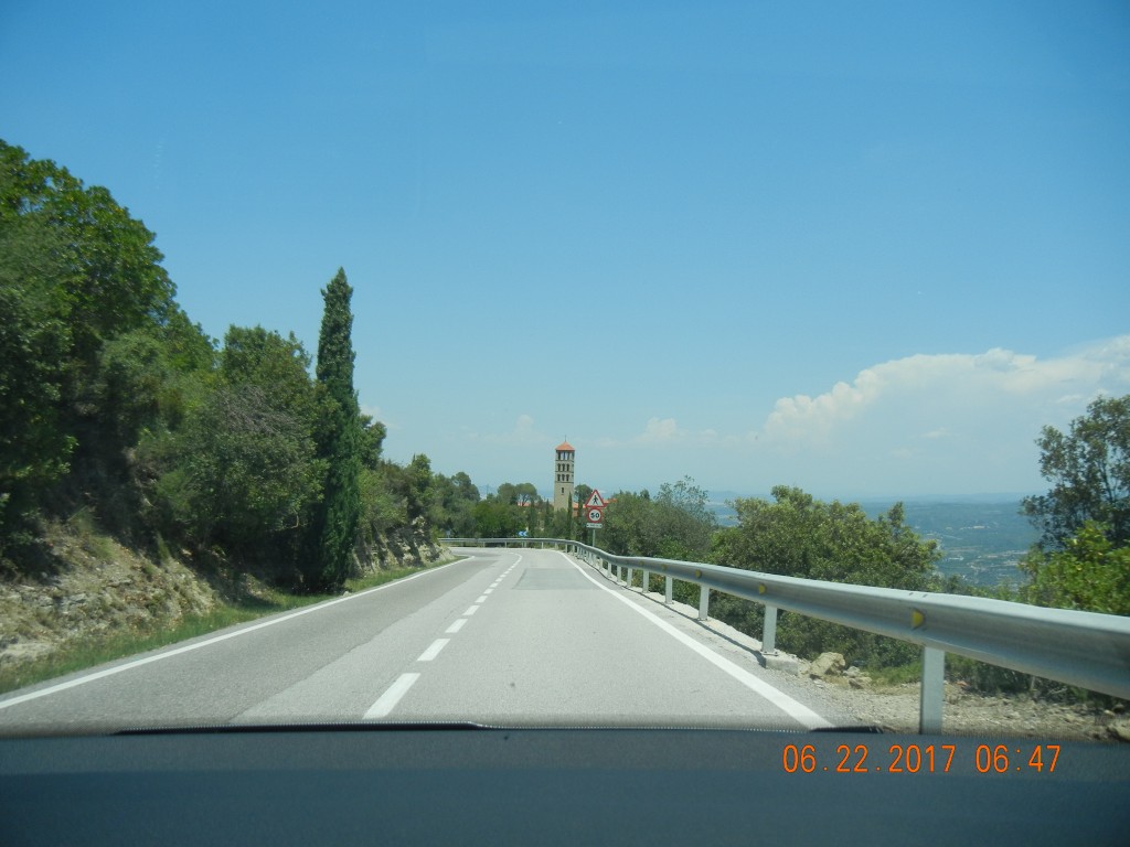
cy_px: 424
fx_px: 979
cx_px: 565
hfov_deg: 60.0
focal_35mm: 30
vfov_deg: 46.8
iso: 160
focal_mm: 5.4
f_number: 7
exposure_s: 1/385
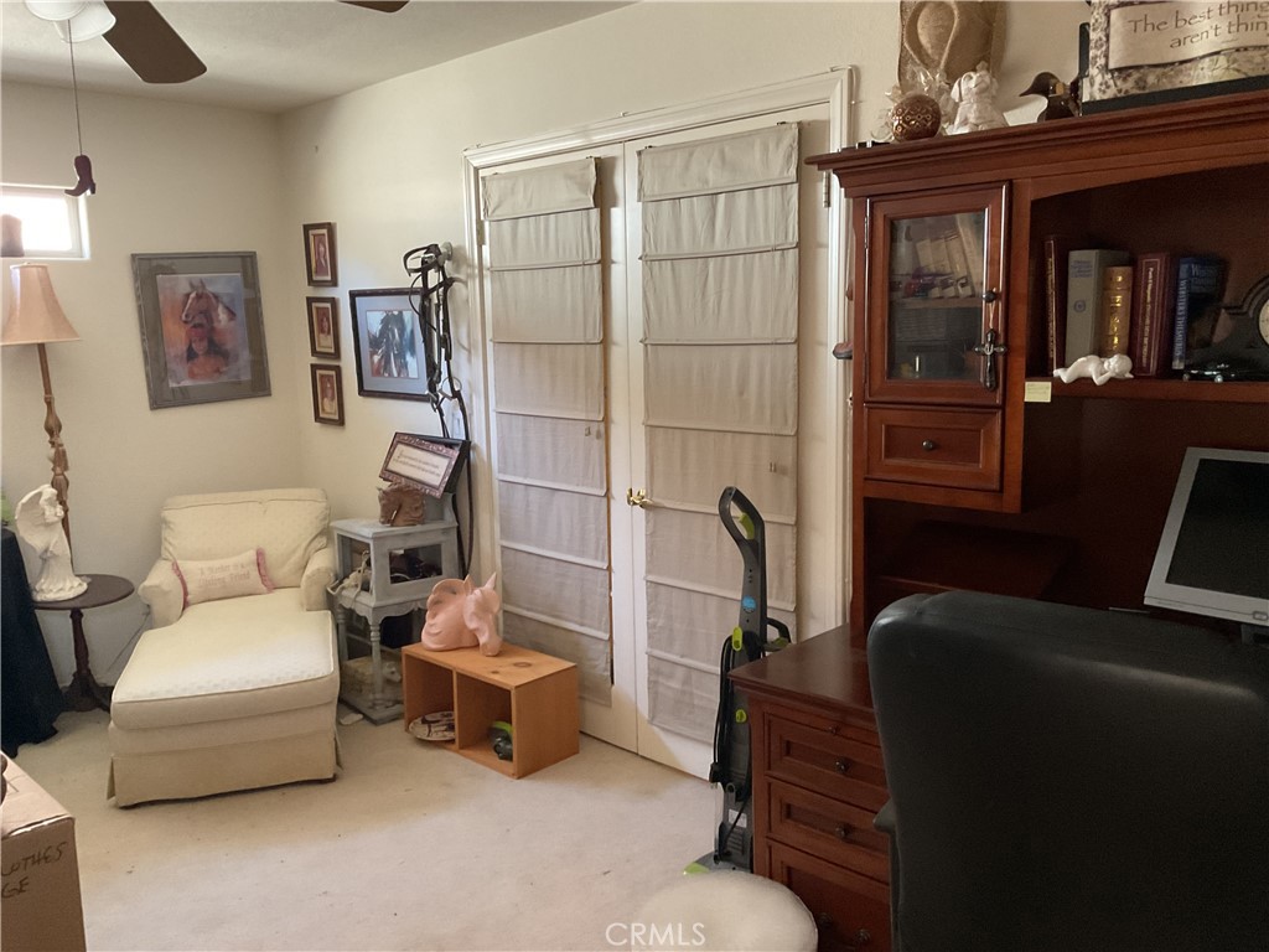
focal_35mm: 29
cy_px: 476
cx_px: 634
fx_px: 1063
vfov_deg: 48.2
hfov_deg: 61.7
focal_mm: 3
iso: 250
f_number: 1.8
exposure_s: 1/30
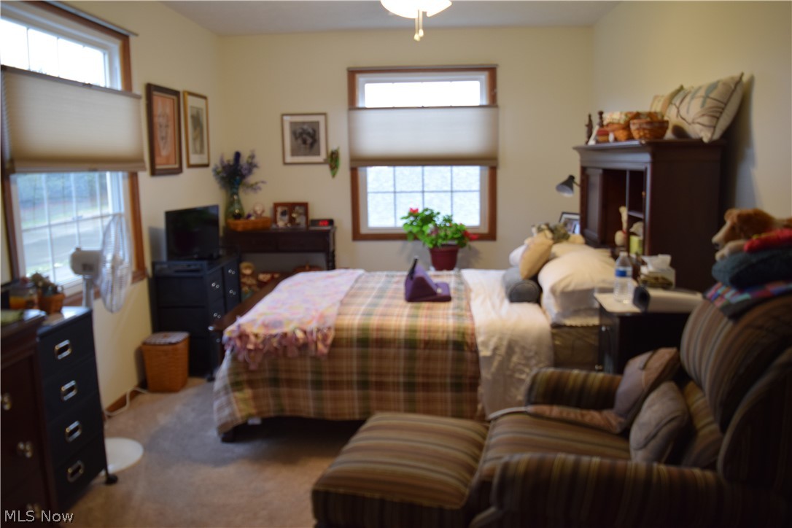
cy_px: 264
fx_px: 594
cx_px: 396
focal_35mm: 27
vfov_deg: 47.9
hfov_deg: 67.4
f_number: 4
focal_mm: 18
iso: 640
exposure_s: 1/60
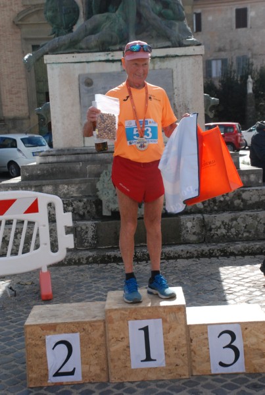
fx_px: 659
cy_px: 198
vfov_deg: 33.3
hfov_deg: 22.7
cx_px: 132
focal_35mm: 60
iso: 1000
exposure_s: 1/1600
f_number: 6.3
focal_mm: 40
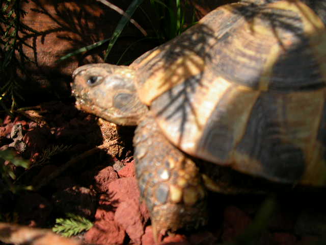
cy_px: 122
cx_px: 163
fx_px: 358
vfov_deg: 37.7
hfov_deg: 49.0
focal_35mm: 38
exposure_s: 1/692
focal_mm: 7.85
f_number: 2.6
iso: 100
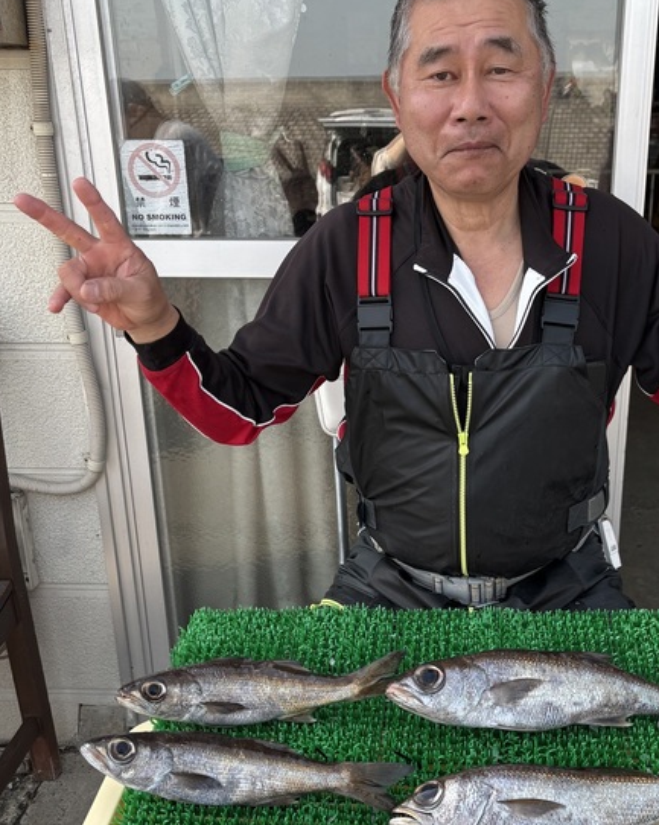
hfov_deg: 36.9
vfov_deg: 45.5
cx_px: 447
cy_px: 504
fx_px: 976
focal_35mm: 40
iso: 50
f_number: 1.6
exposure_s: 1/662
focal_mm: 5.96
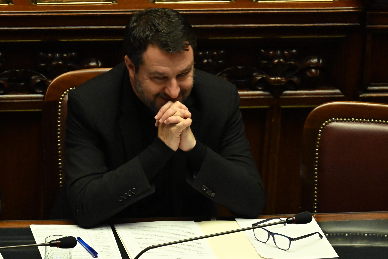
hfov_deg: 3.4
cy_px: 130
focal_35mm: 600
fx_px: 6466
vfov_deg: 2.3
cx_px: 194
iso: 6400
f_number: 5.6
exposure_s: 1/200
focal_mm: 400
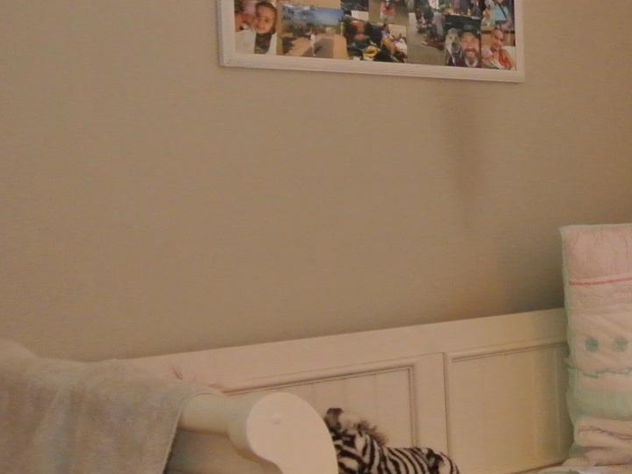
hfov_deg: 22.6
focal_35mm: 74
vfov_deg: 19.9
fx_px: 1351
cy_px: 293
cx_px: 885
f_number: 3.5
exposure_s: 1/60
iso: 1100
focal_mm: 10
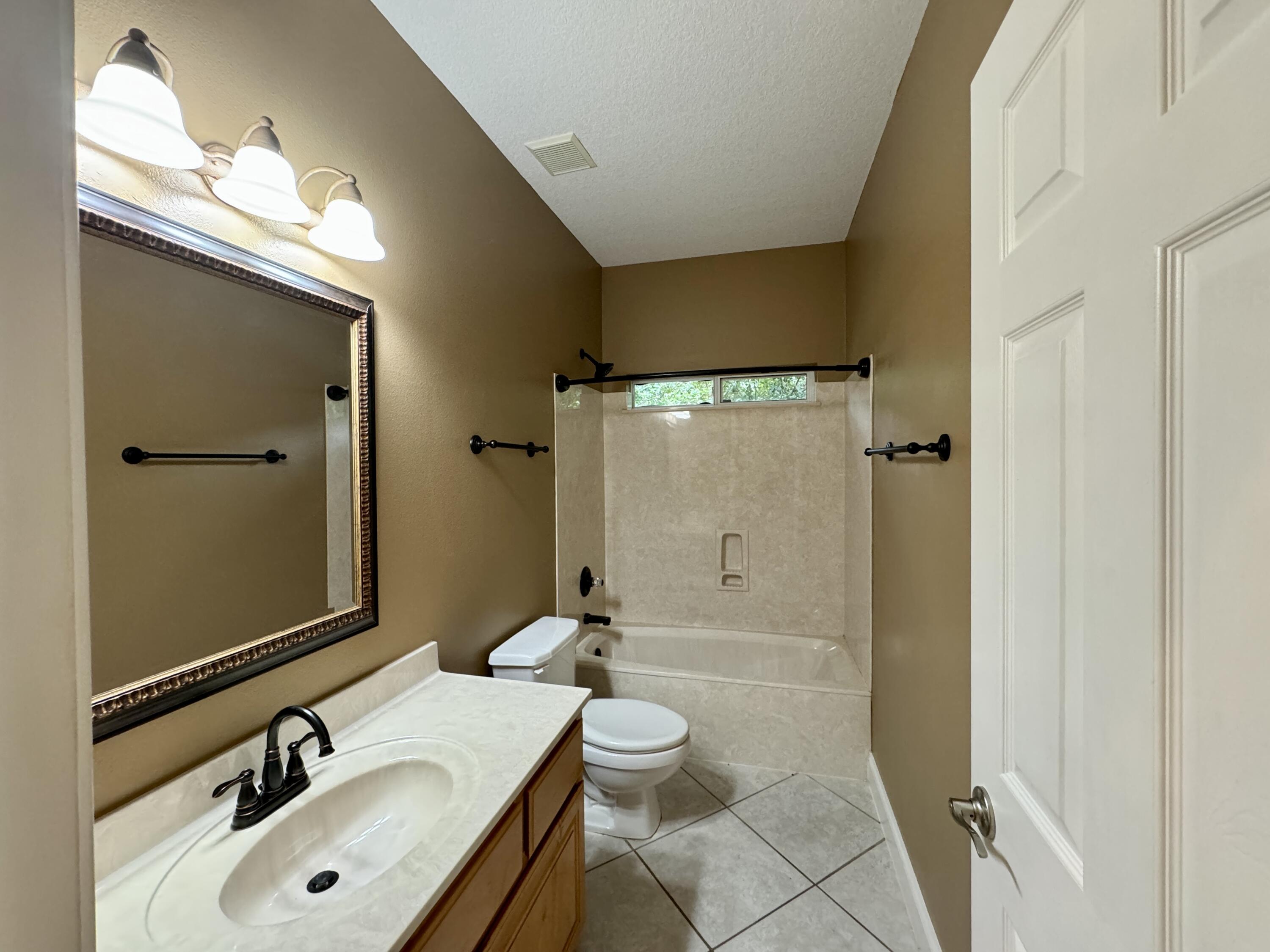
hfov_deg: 102.1
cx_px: 635
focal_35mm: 14
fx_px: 514
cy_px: 476
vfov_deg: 85.7
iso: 320
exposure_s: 1/60
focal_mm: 2.22
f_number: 2.2
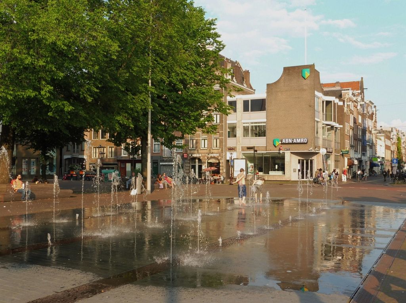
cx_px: 203
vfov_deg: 36.7
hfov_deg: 48.0
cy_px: 152
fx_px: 456
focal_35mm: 39
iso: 100
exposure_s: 1/200
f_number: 5
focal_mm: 6.9
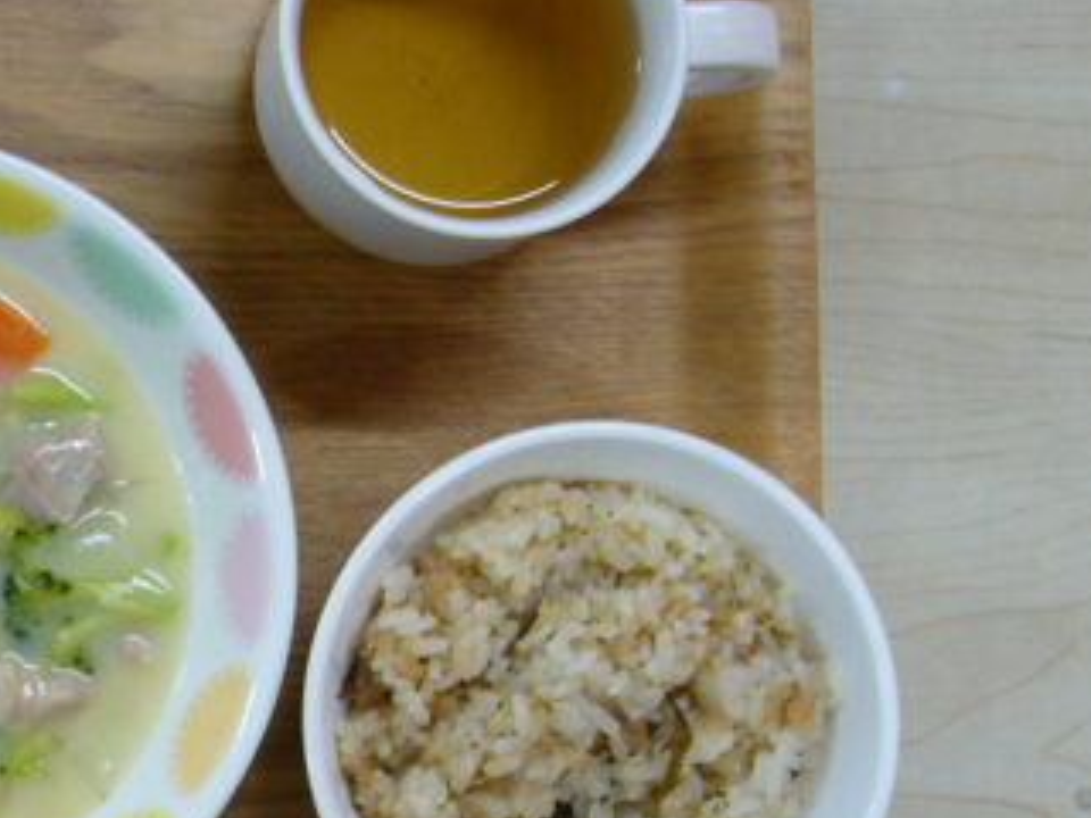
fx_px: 2647
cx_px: -113
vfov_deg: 17.6
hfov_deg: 22.0
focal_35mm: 84
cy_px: 426
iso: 100
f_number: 2.8
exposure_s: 1/25
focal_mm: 5.8
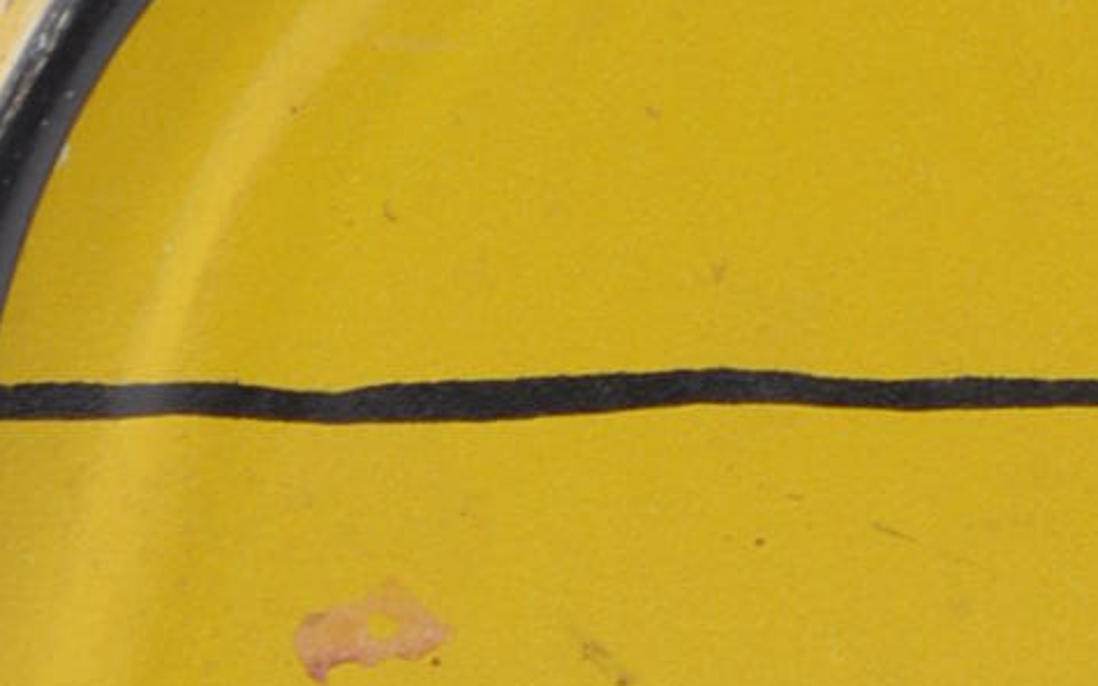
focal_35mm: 532
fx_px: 15928
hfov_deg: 3.9
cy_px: 1067
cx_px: 1274
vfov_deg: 2.5
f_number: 11
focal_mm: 55
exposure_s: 1/160
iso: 100
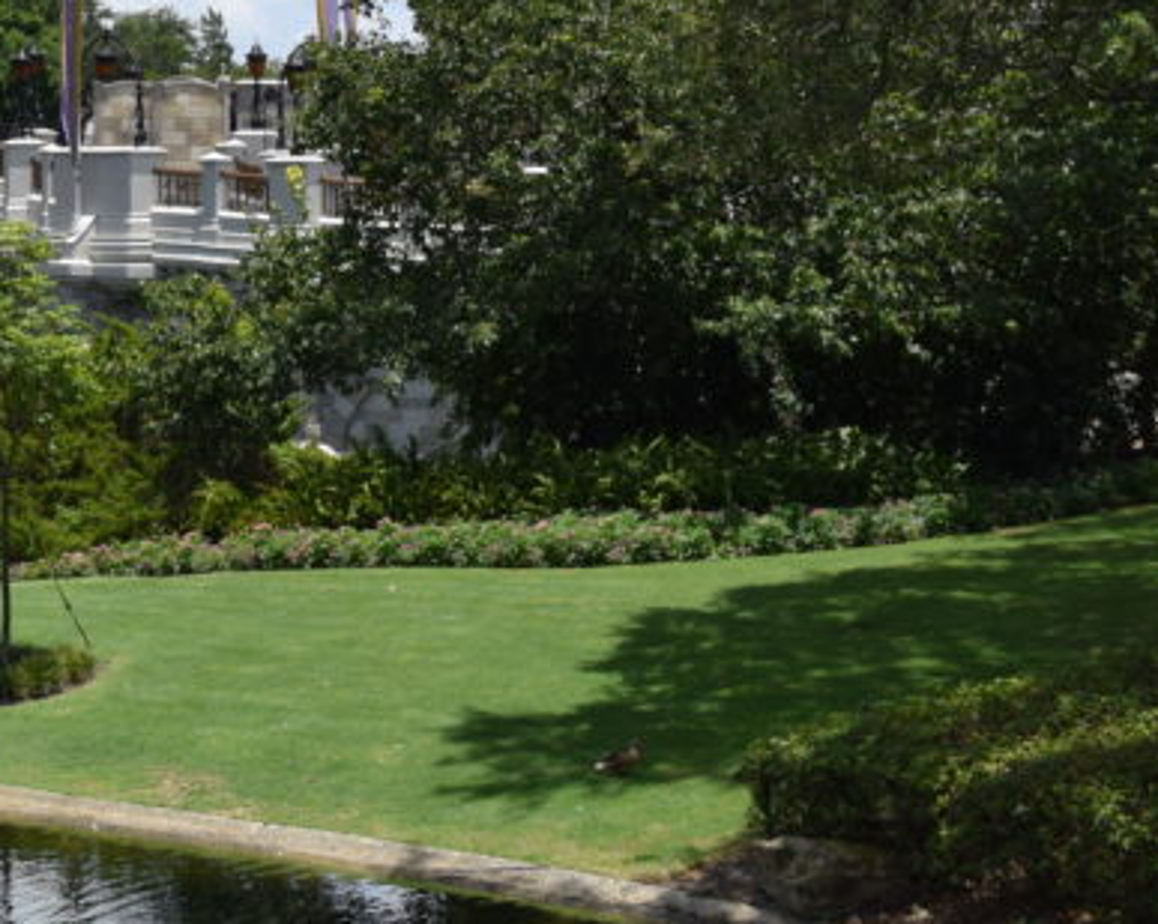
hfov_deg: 17.7
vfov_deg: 14.8
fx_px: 3440
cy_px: -173
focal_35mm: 100
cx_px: -407
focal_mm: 23
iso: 400
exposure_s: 1/1600
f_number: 7.1
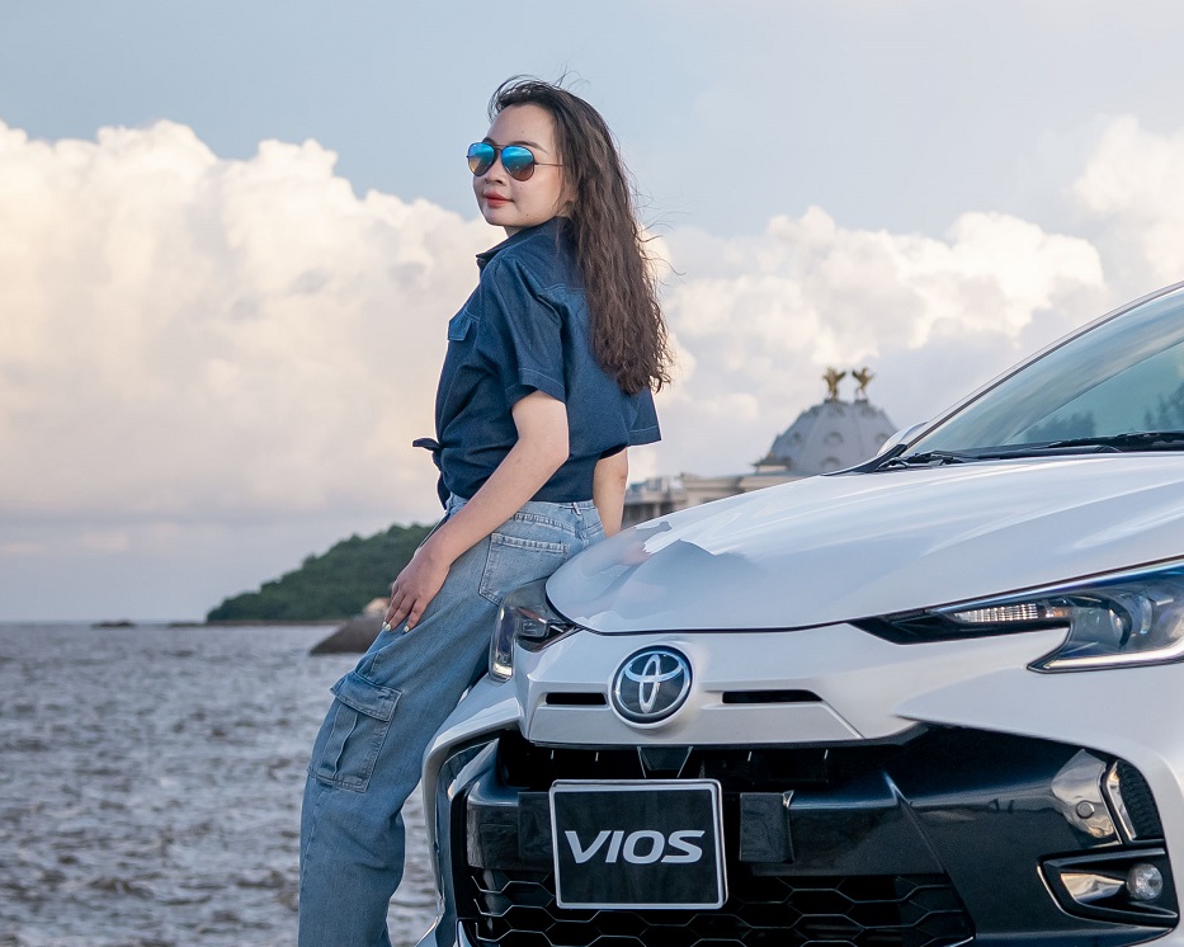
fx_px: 4379
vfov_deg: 12.3
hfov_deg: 15.1
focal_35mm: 125
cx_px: 1260
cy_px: 298
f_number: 4
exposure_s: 1/200
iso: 500
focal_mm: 50
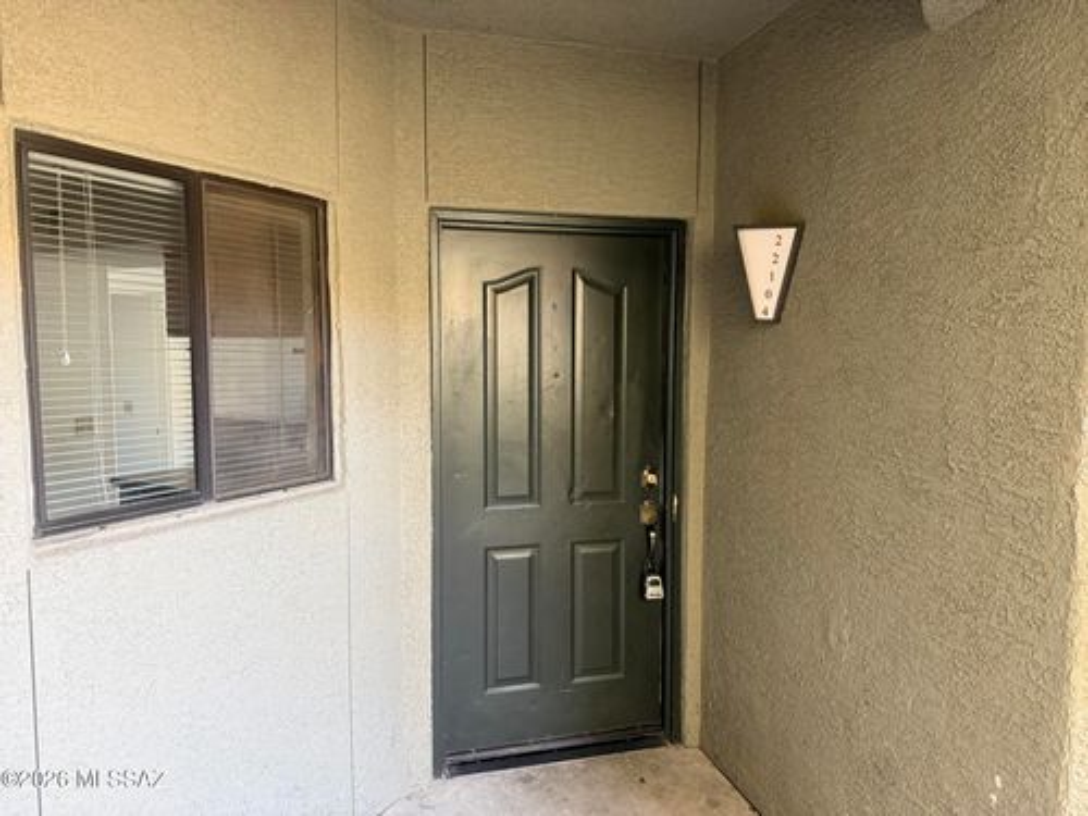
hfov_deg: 71.6
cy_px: 408
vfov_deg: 56.8
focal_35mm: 24
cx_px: 544
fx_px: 754
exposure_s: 1/60
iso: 320
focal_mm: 6.76
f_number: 1.78
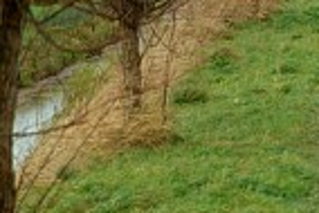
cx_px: 449
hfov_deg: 3.2
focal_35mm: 642
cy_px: -95
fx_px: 5695
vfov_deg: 2.1
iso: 400
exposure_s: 1/125
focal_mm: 135
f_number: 8
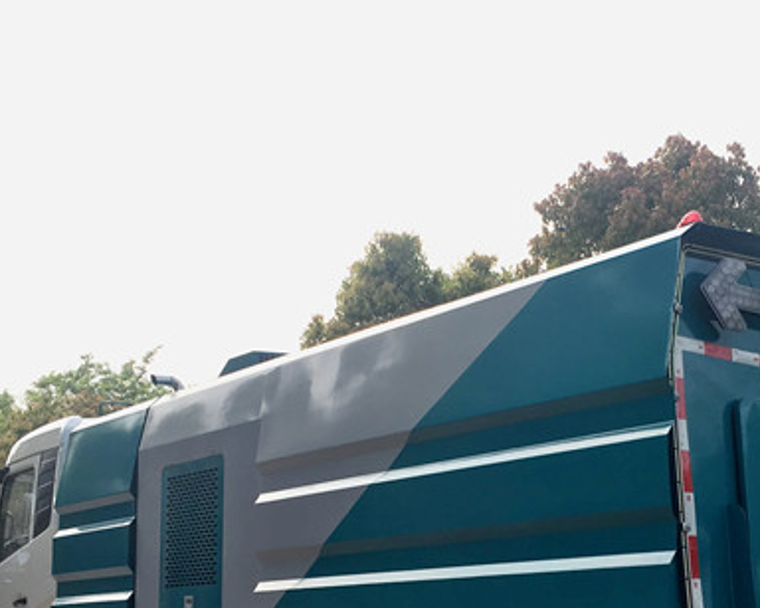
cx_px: 566
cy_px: 515
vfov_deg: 25.2
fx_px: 1327
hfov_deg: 31.4
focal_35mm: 59
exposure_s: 1/2481
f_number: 2.2
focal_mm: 4.15
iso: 25
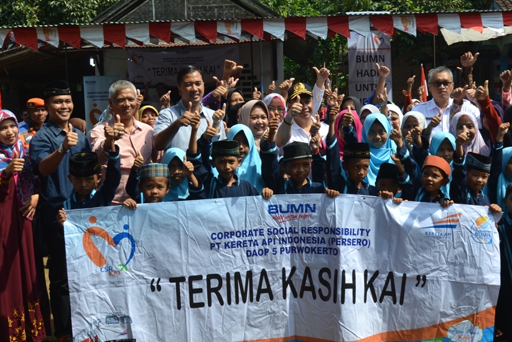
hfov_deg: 46.3
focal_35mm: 42
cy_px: 147
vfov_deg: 31.9
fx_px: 597
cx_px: 284
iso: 100
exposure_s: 1/160
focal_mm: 20
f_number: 6.3
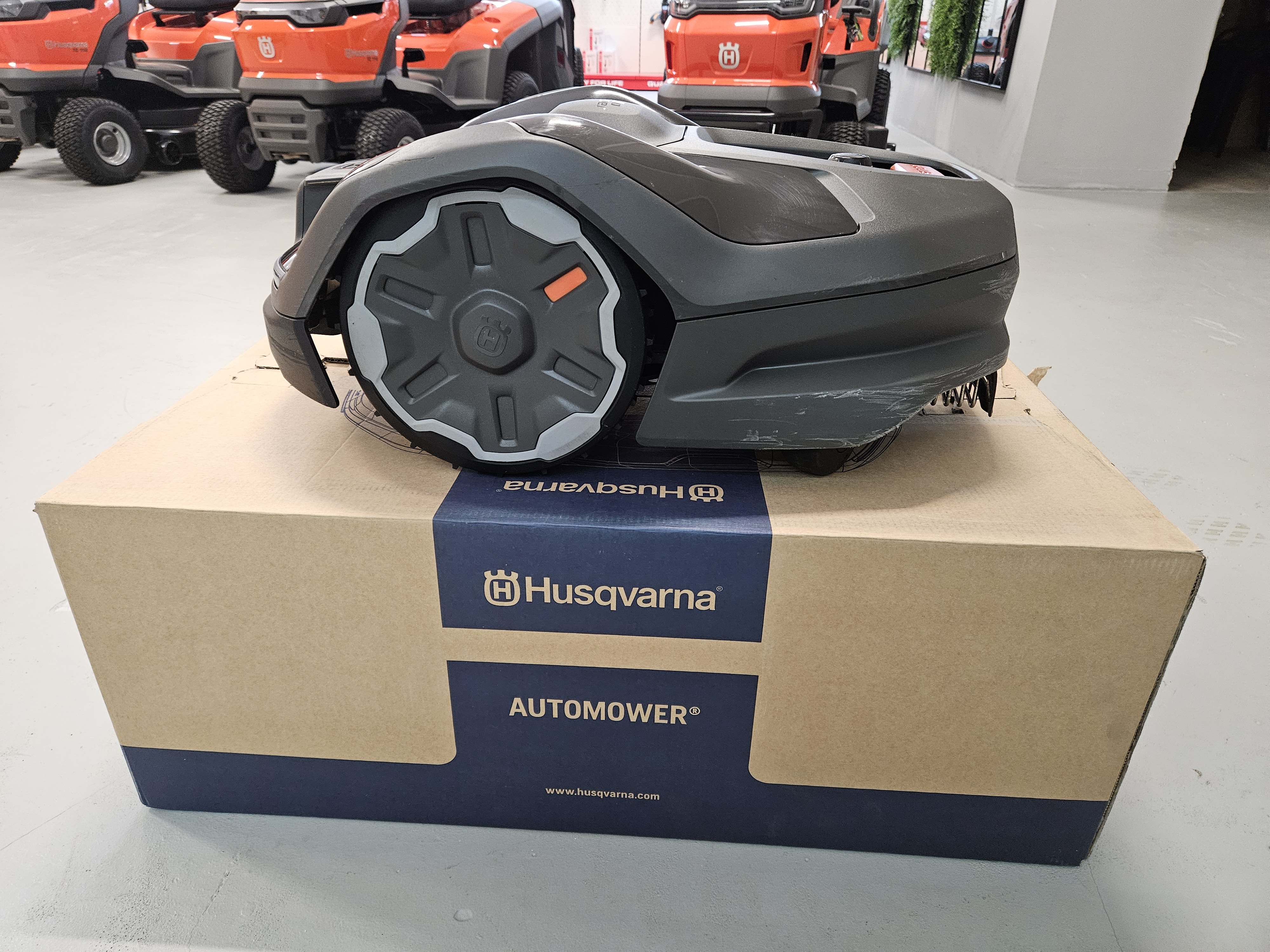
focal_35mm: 23
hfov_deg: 73.9
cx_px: 635
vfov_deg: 58.9
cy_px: 476
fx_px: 844
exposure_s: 1/100
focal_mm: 5.4
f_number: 1.8
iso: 800
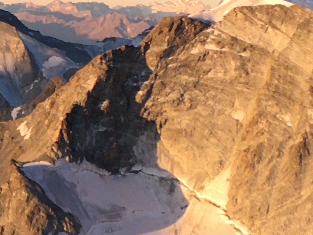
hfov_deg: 12.6
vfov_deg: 9.5
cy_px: 277
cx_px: -15
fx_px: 1392
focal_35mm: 154
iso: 25
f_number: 2.2
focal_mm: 4.15
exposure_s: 1/255
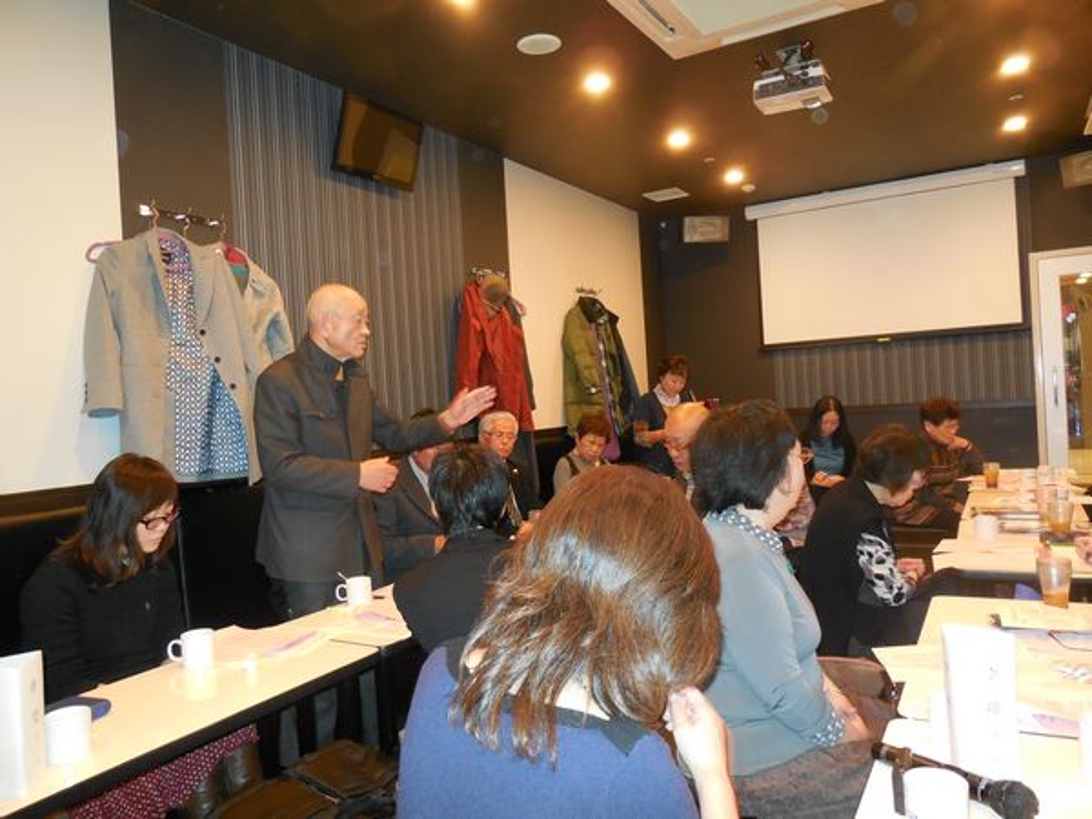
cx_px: 546
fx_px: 789
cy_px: 410
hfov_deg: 69.4
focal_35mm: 25
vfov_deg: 54.9
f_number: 3.1
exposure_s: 1/25
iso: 500
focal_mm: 4.5
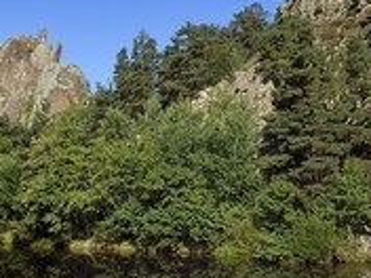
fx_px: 589
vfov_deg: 26.4
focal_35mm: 55
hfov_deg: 34.9
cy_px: 91
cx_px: 204
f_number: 10
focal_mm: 24
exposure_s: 1/320
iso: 200
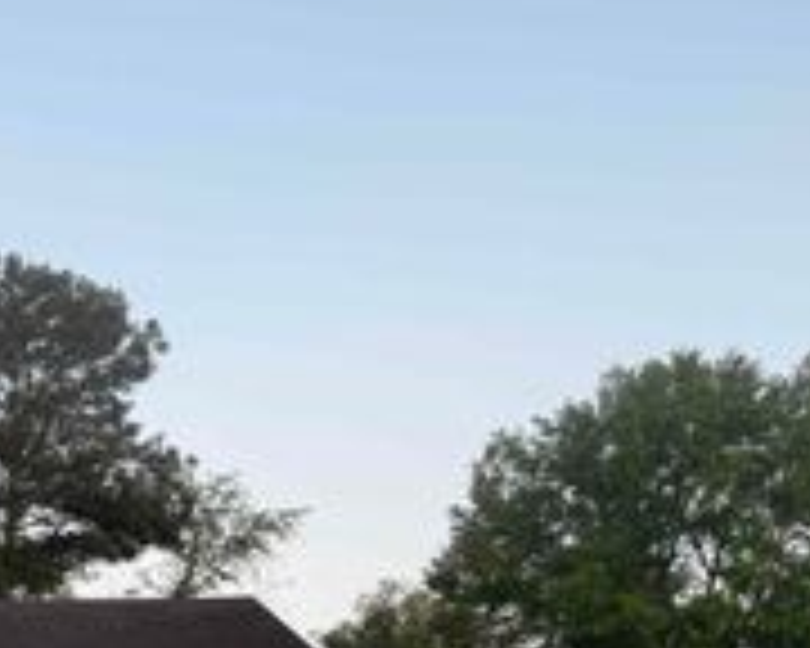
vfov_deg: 22.2
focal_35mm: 65
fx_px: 1558
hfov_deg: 24.6
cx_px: -297
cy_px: 718
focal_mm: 6.76
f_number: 1.78
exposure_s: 1/157
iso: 64
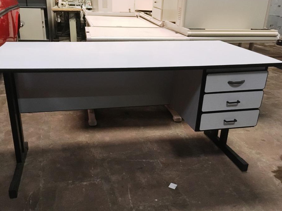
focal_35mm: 33
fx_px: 269
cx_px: 129
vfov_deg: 42.9
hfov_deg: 55.3
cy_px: 111
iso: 250
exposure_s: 1/15
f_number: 2.2
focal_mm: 4.15
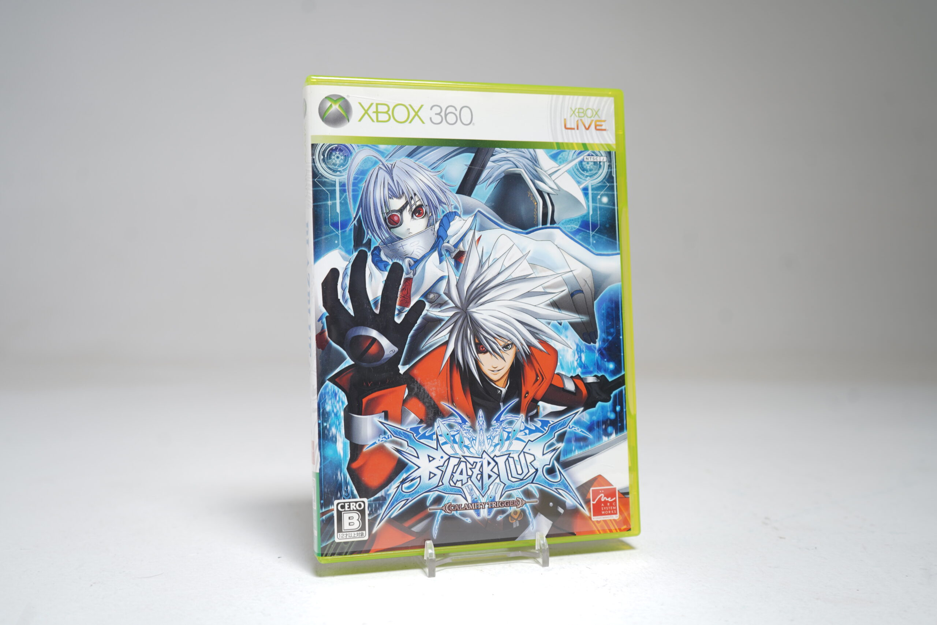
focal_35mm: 36
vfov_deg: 36.9
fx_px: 937
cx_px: 468
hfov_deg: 53.1
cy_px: 312
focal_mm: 36
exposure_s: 1/3
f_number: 5
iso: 64
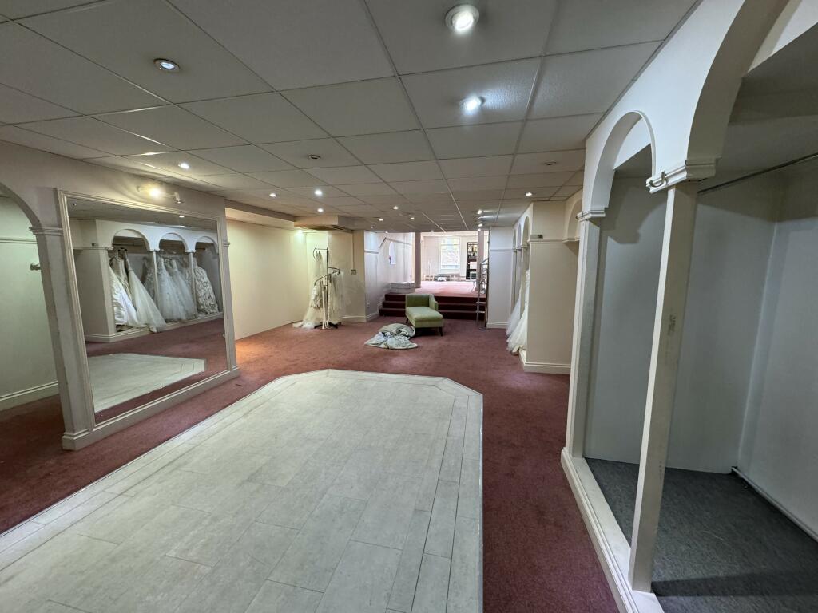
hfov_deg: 102.1
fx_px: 331
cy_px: 306
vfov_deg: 85.7
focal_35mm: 14
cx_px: 409
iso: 320
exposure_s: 1/50
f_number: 2.2
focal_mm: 2.22
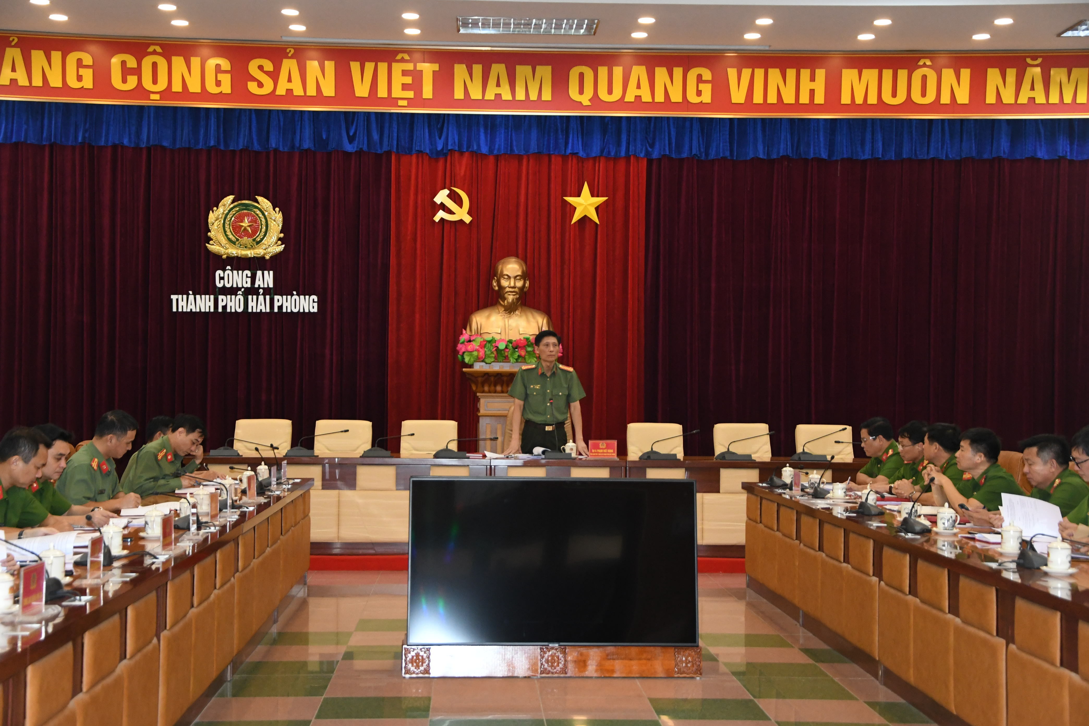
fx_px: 1724
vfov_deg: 23.8
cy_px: 363
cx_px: 544
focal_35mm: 57
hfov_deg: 35.1
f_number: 4.5
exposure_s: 1/200
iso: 2500
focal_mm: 38
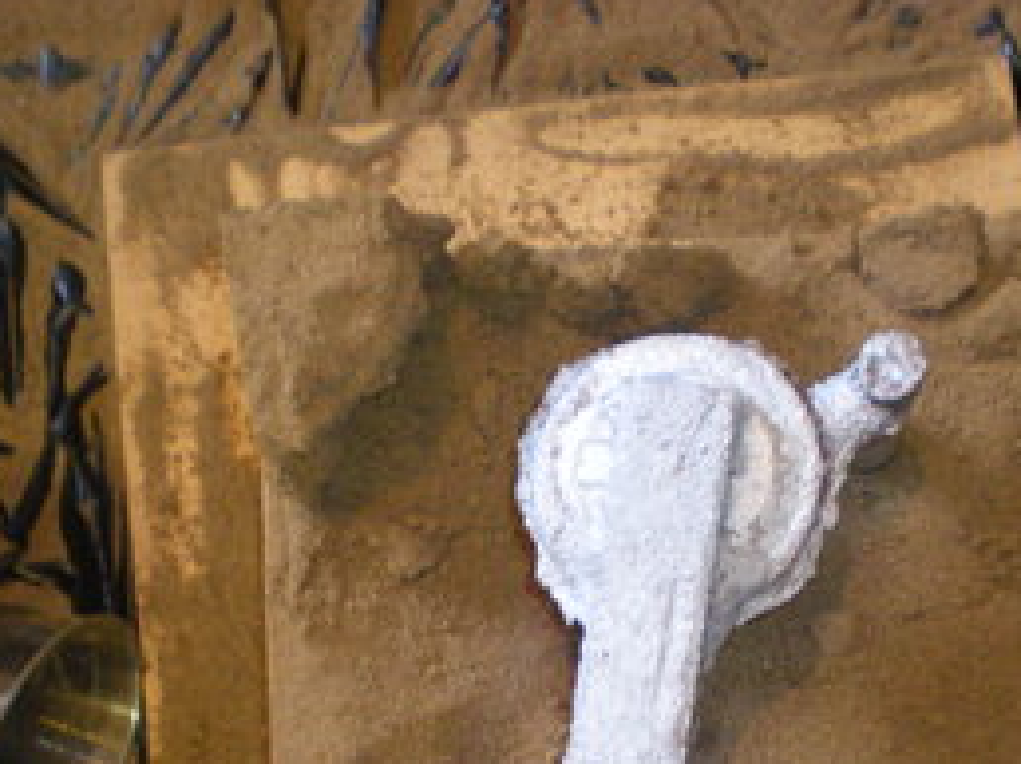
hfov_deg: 32.6
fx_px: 1739
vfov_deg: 24.5
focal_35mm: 59
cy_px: 586
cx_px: 641
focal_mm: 6.3
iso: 351
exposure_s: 1/8
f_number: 3.1
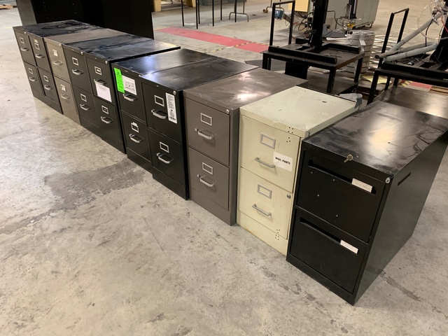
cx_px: 224
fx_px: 336
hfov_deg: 67.3
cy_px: 168
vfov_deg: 53.1
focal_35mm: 26
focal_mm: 4.25
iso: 250
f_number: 1.8
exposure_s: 1/60
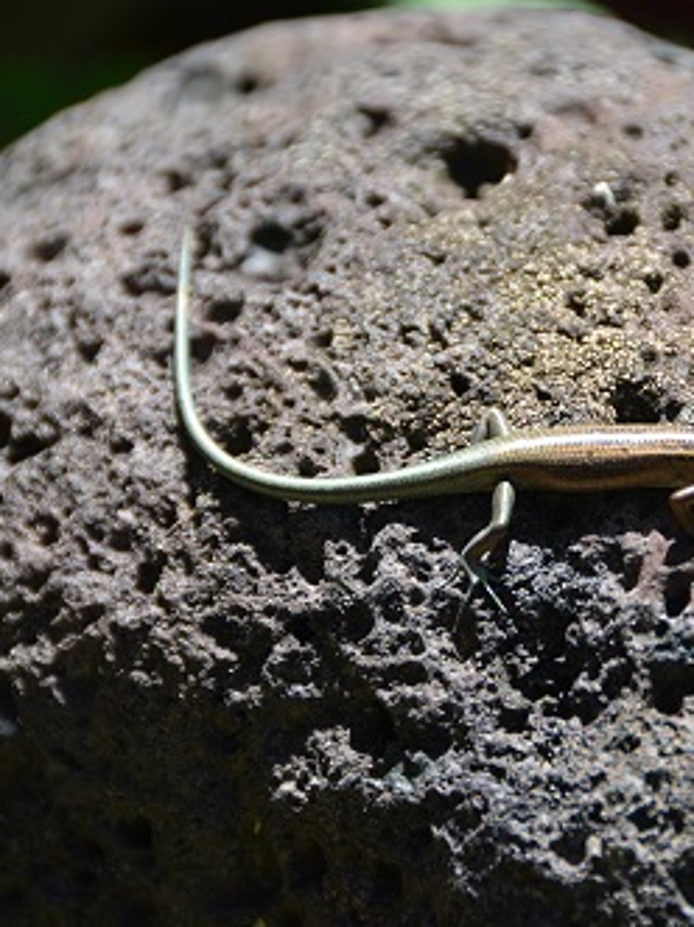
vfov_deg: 4.5
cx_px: 509
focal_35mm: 436
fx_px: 11662
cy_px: 464
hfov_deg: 3.4
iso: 800
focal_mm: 200
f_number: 5.6
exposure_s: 1/1000
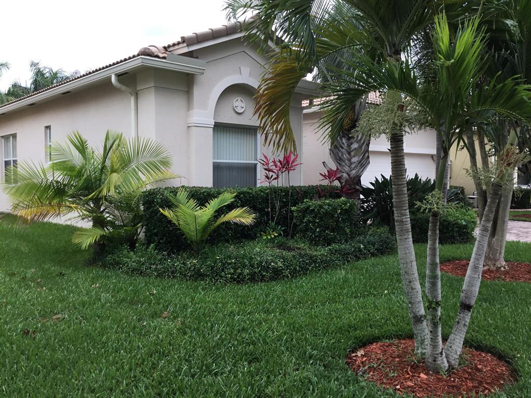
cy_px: 199
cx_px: 266
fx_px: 476
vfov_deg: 45.4
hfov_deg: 58.4
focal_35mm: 31
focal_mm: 3.3
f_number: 2.4
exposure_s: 1/120
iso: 25
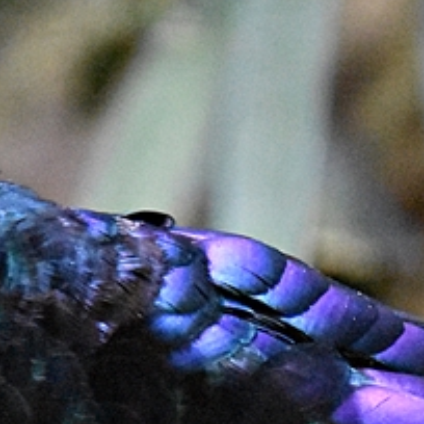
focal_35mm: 895
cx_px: 270
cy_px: 288
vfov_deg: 2.0
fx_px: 12403
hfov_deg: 2.0
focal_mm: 140
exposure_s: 1/50
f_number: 5.6
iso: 12800
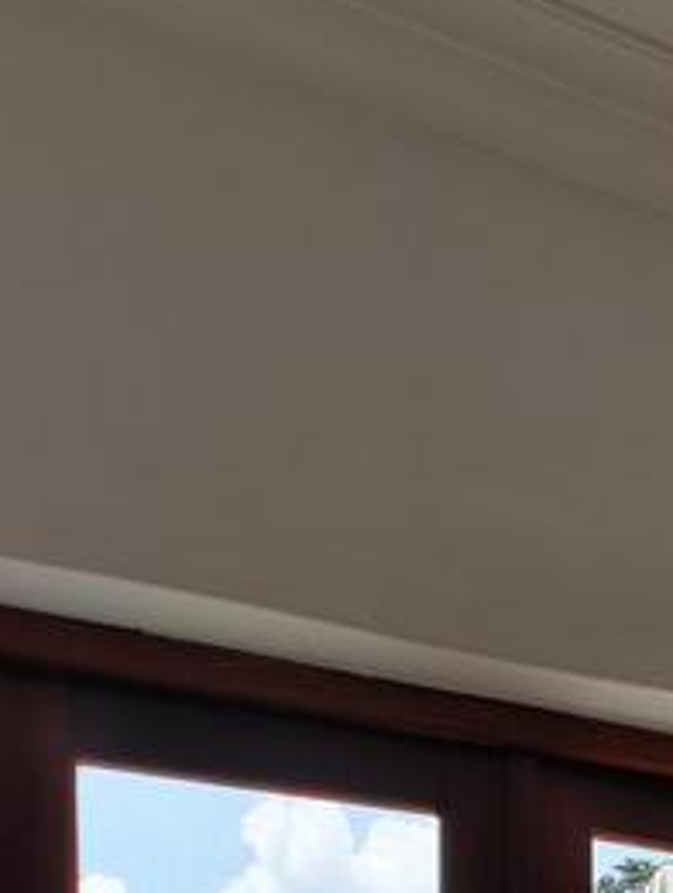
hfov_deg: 30.9
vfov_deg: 29.5
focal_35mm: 43
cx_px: 697
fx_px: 1111
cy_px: 1295
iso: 150
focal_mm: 2.15
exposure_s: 1/100
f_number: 2.2
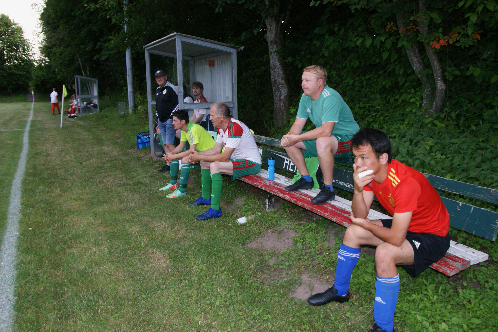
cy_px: 166
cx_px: 249
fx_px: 373
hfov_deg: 67.4
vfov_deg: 47.9
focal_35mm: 27
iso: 400
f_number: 5.6
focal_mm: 18
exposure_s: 1/60
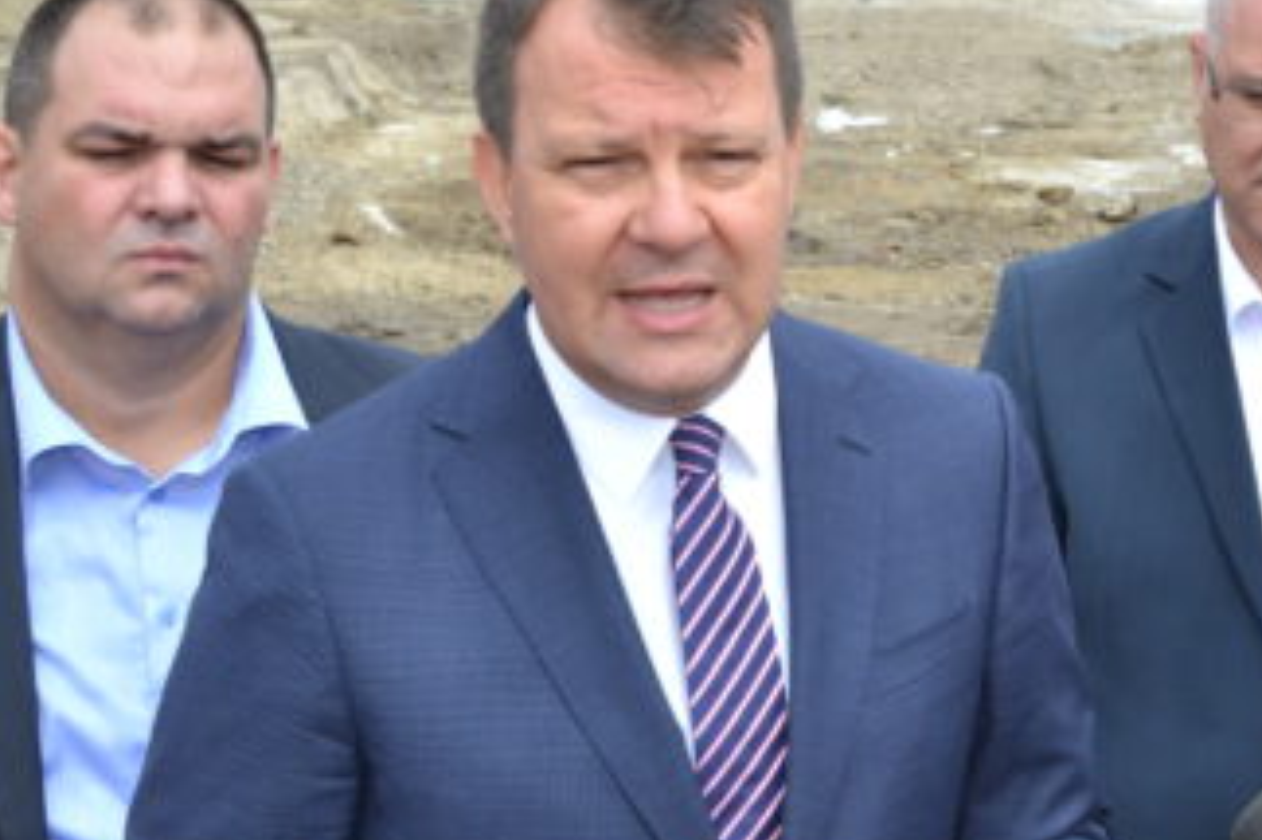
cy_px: 150
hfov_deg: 21.4
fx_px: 3258
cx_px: 1172
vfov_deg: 14.6
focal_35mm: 93
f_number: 9
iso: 200
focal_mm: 26
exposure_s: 1/200
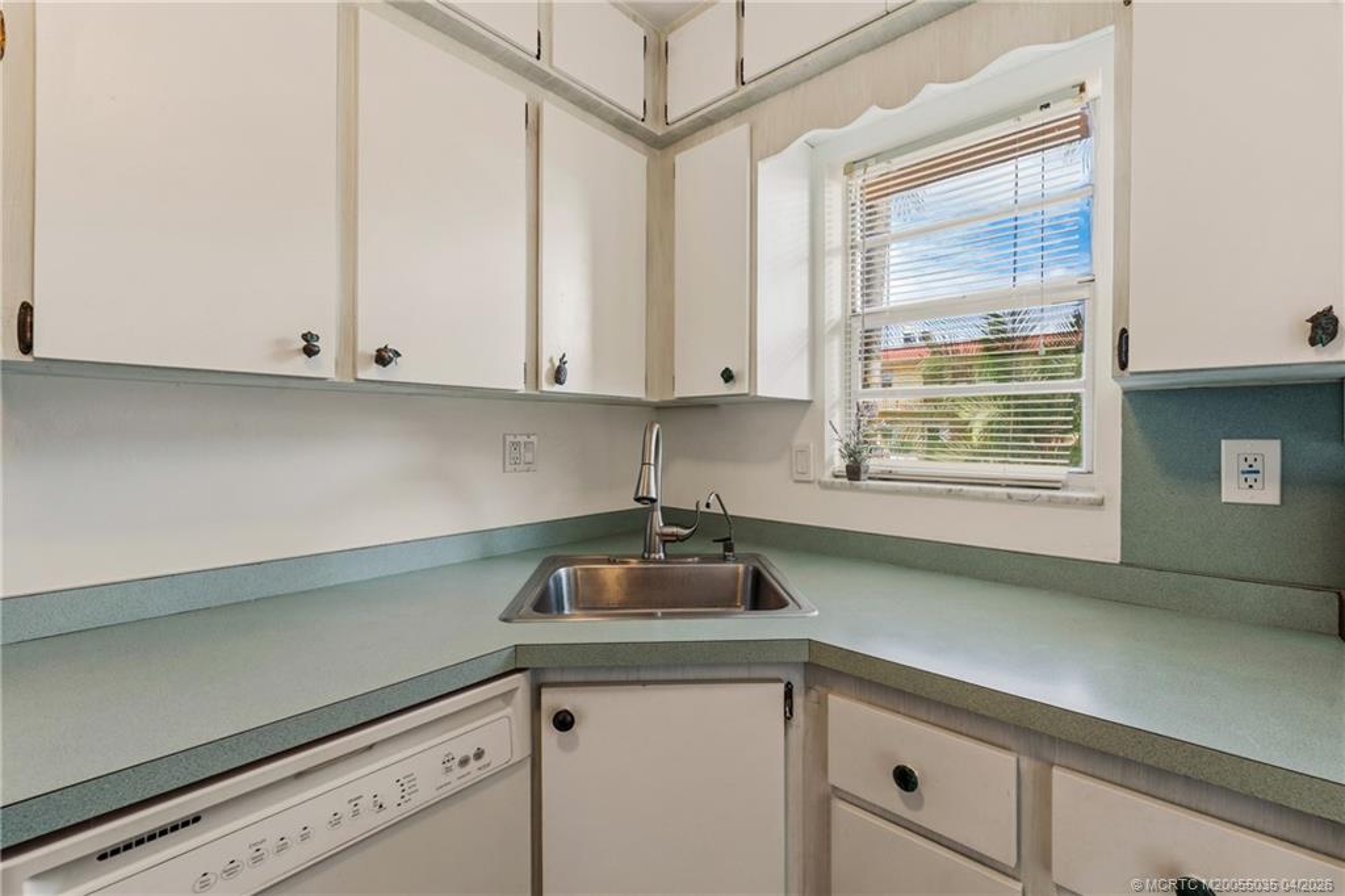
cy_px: 448
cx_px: 672
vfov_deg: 81.2
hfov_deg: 104.3
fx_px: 523
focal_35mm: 14
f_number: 9
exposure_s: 1/3
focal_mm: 14
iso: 250
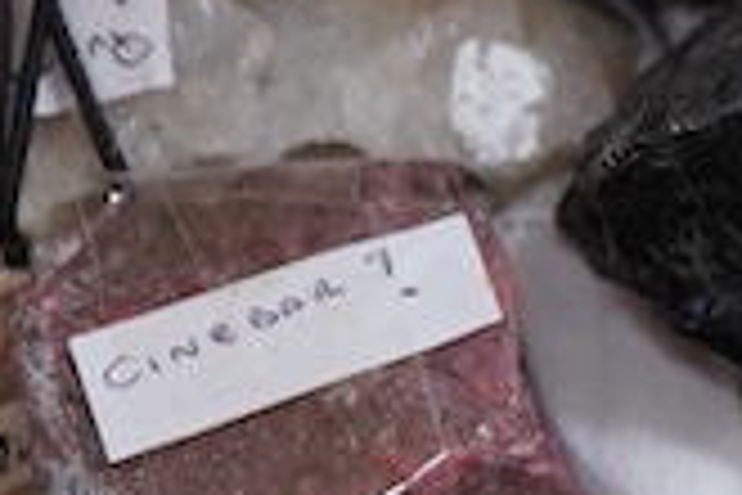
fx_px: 5049
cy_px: 364
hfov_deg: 8.0
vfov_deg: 5.6
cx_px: 1439
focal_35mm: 245
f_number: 3.5
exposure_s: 1/125
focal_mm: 30
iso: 1600
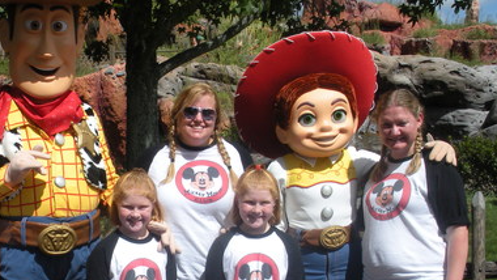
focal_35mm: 66
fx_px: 870
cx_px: 175
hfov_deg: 31.7
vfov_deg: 18.1
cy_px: 230
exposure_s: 1/414
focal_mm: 6.3
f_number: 5.6
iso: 64
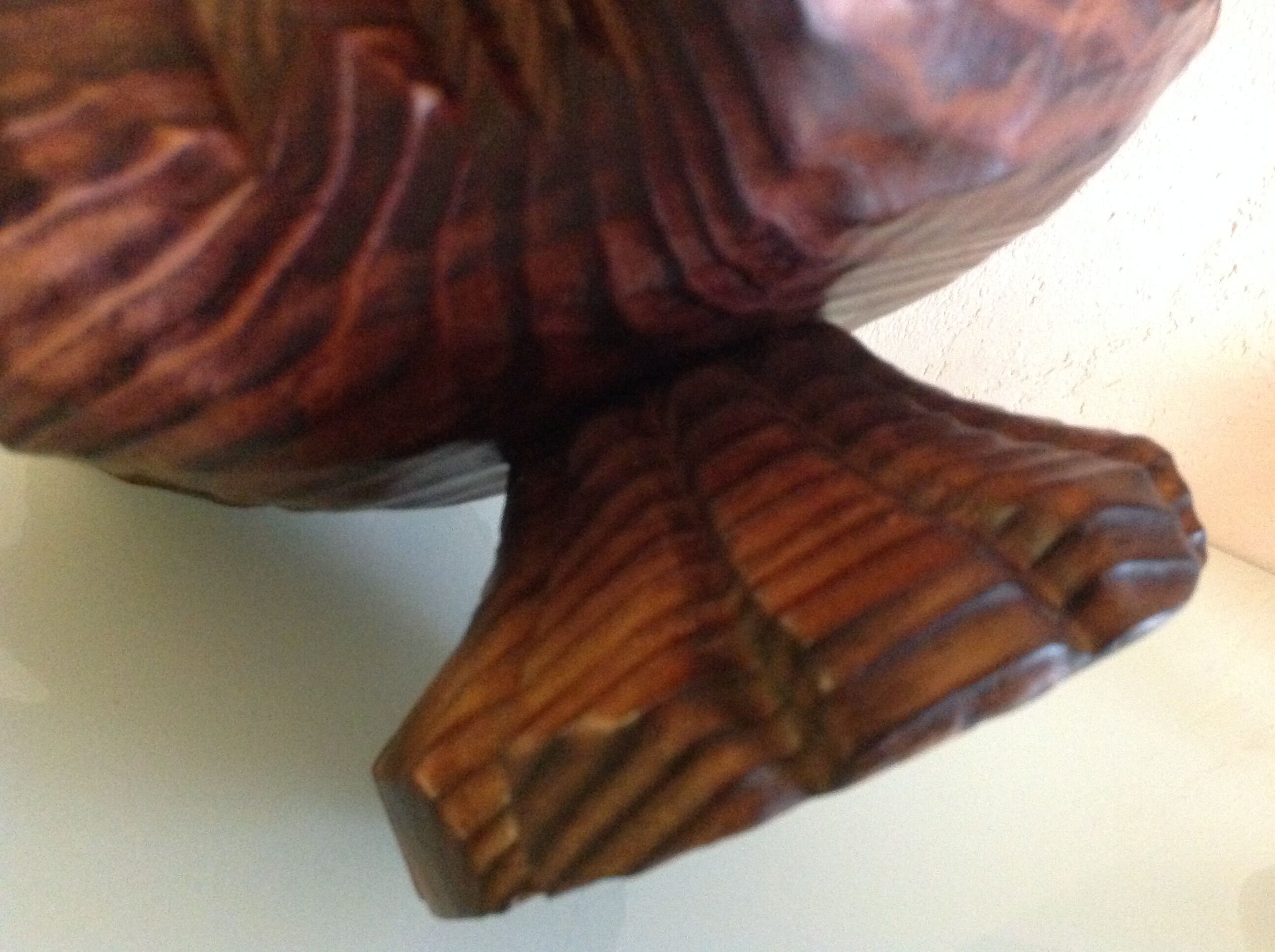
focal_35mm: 35
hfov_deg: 52.7
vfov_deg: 40.6
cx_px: 638
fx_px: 1287
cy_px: 476
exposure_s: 1/17
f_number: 2.4
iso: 800
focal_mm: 4.28
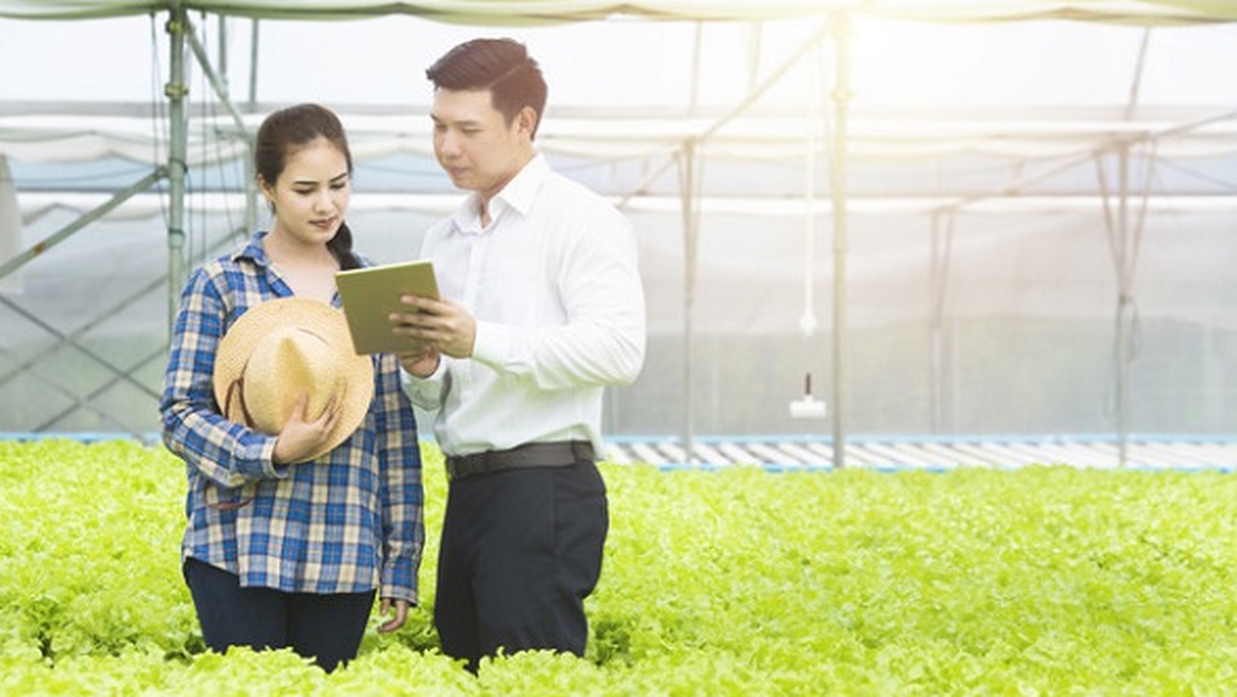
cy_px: 368
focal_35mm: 127
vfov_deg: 9.6
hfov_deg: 16.9
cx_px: 617
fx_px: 4167
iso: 320
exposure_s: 1/640
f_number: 8
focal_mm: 120
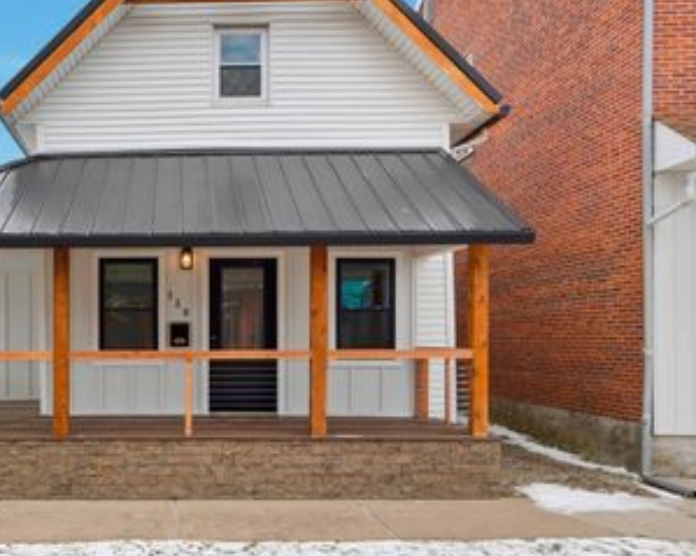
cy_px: 256
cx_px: 144
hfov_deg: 51.1
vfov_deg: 44.5
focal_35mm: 33
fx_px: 680
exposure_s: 1/4000
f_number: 4
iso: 100
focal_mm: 14
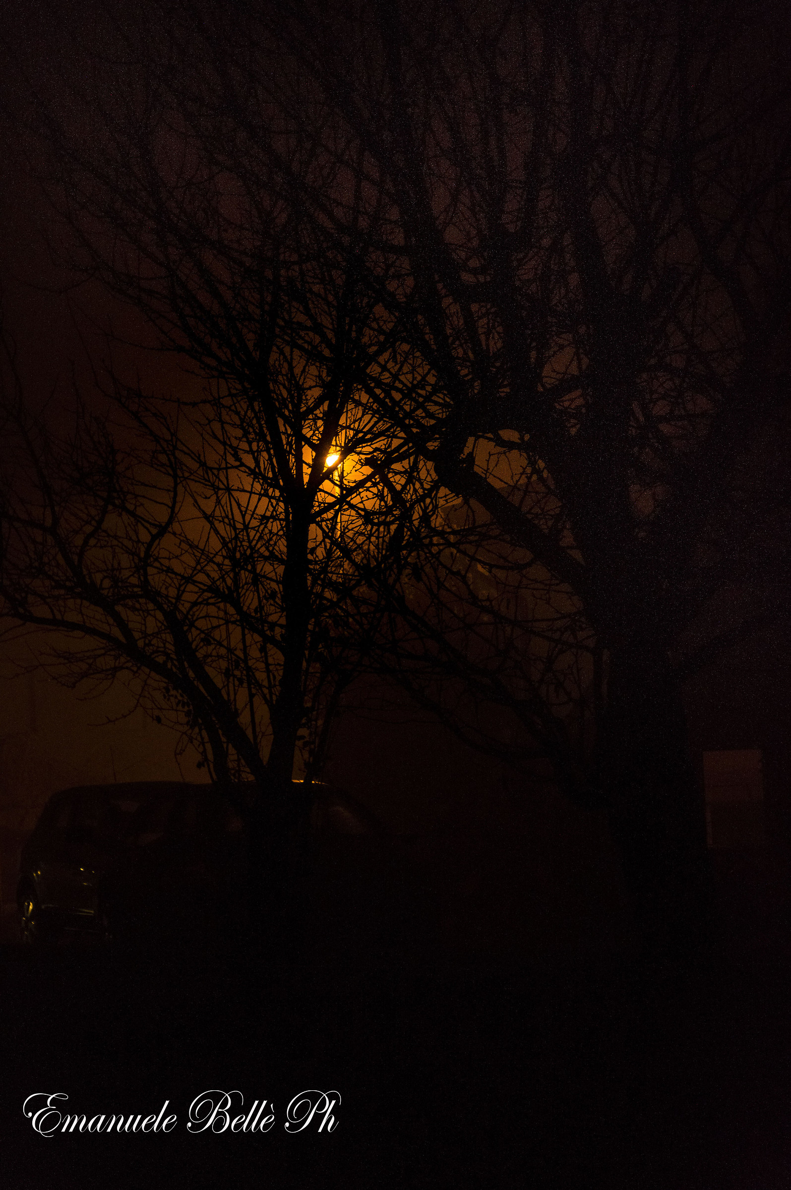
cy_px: 595
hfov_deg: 11.4
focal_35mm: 120
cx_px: 396
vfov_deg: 17.1
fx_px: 3963
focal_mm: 80
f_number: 5.3
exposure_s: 1/10
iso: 800
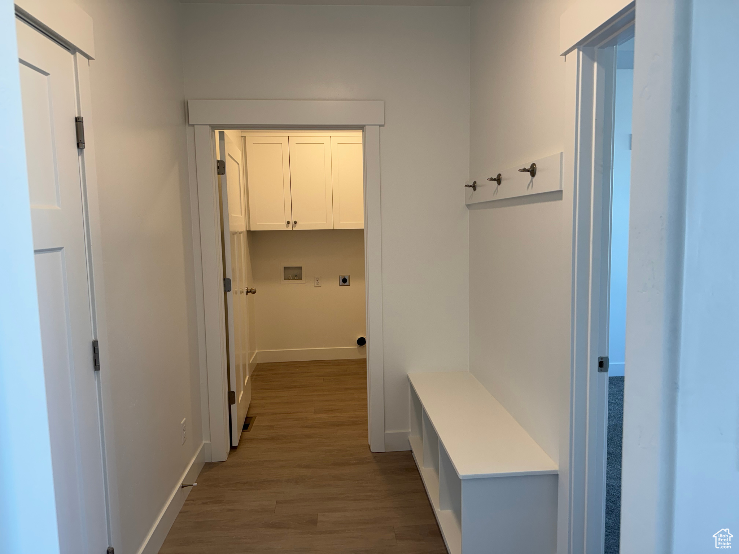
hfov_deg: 71.6
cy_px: 277
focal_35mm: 24
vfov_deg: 56.8
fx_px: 512
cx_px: 370
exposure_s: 1/120
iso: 50
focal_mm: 6.76
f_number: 1.78
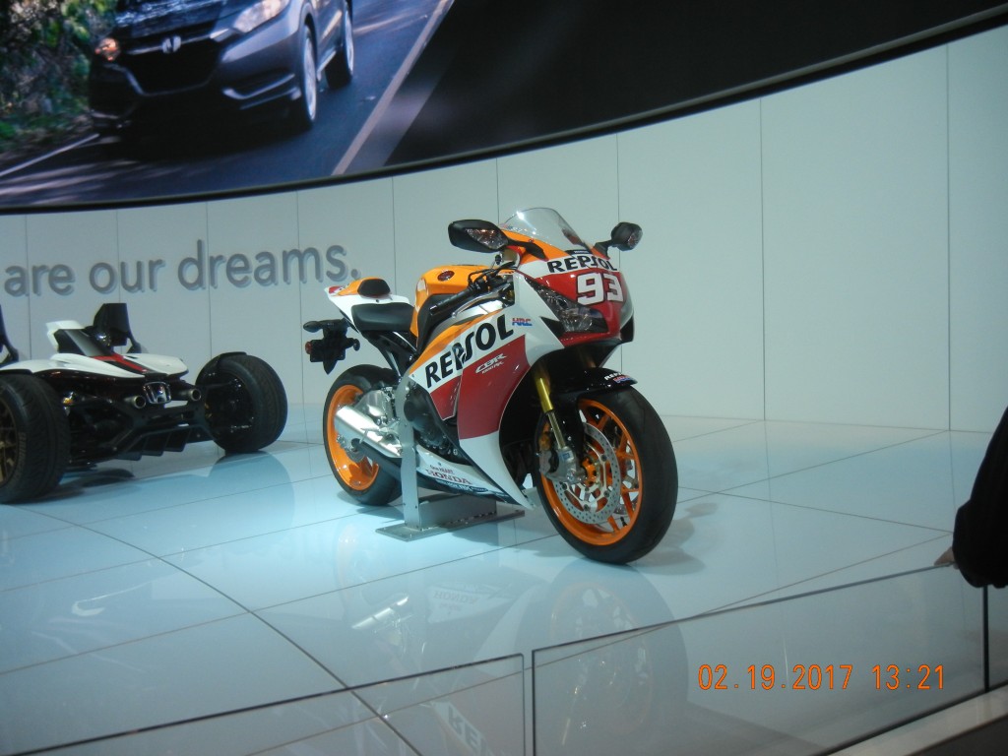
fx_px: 874
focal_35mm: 30
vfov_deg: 46.8
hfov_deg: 60.0
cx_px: 504
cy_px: 378
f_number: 3.5
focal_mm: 5.4
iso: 328
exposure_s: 1/250
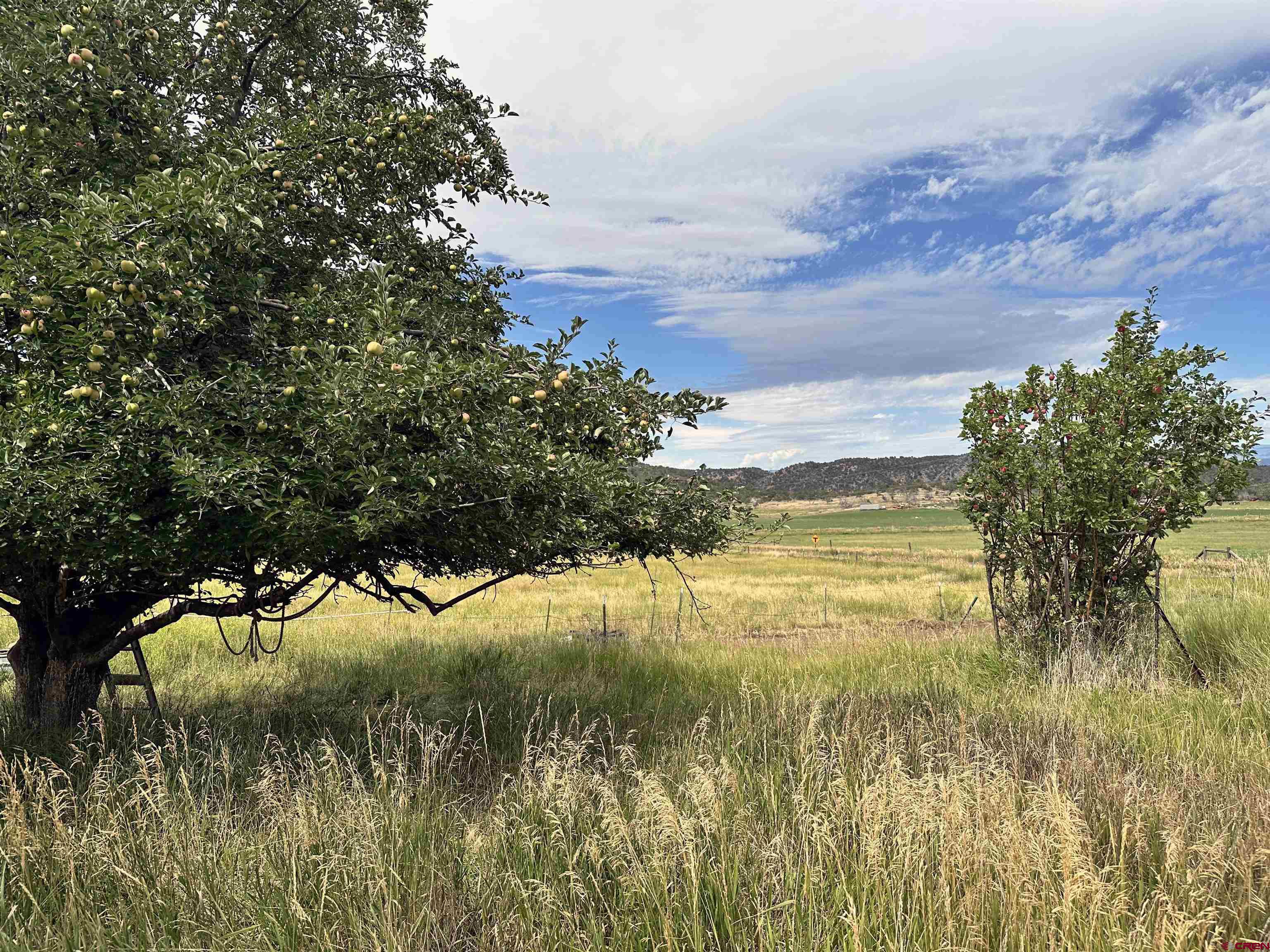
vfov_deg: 56.8
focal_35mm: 24
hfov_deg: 71.6
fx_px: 881
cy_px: 476
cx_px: 635
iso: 80
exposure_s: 1/4545
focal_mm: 6.86
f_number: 1.78
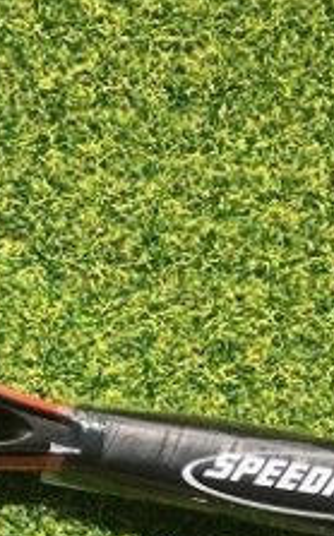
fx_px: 1547
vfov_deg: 18.8
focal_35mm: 106
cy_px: 605
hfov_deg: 11.3
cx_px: -303
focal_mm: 4.15
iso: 32
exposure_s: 1/2740
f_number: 2.2
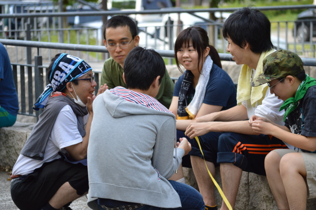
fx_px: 1579
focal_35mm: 180
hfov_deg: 11.4
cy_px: 105
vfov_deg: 7.6
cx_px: 158
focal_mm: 120
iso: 400
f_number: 5
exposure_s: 1/400
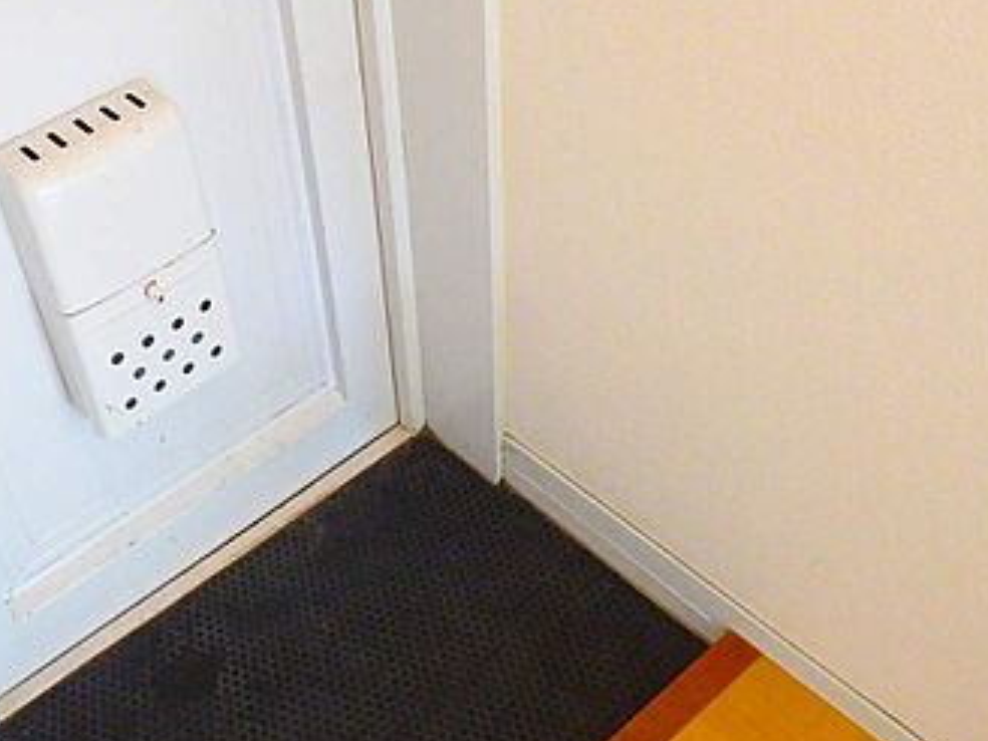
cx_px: 298
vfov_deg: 35.1
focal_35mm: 41
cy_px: 346
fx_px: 1170
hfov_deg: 44.8
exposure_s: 1/30
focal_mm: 3.7
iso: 800
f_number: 3.5
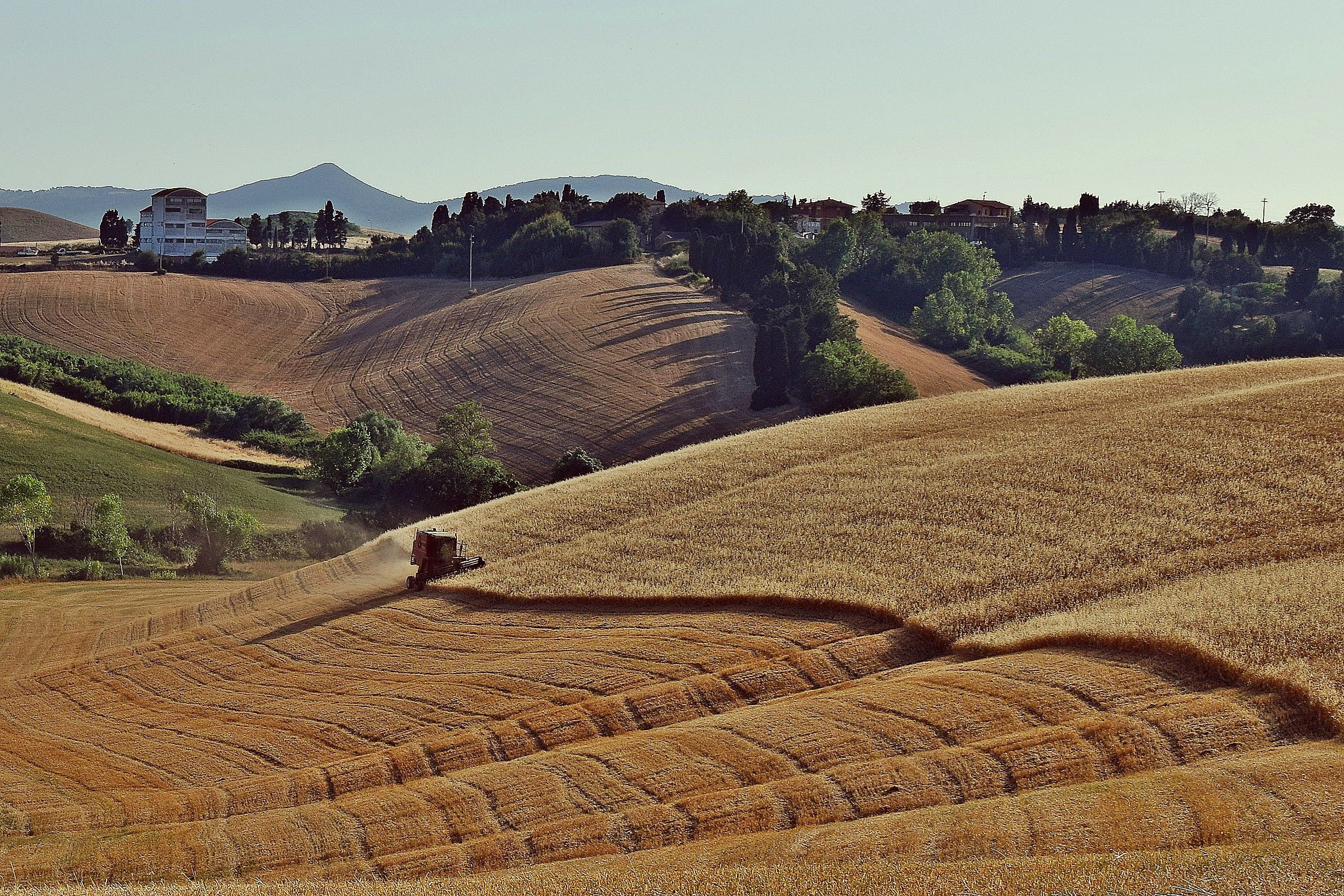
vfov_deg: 25.8
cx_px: 672
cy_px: 448
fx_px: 1960
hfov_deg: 37.9
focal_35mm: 52
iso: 100
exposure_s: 1/200
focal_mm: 35
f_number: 11
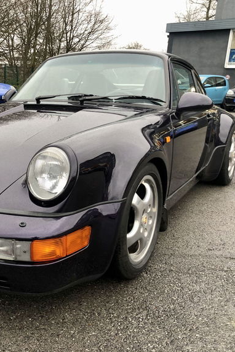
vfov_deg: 49.6
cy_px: 176
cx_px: 49
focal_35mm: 39
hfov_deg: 33.3
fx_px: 382
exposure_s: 1/25
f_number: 1.8
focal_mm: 4
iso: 40
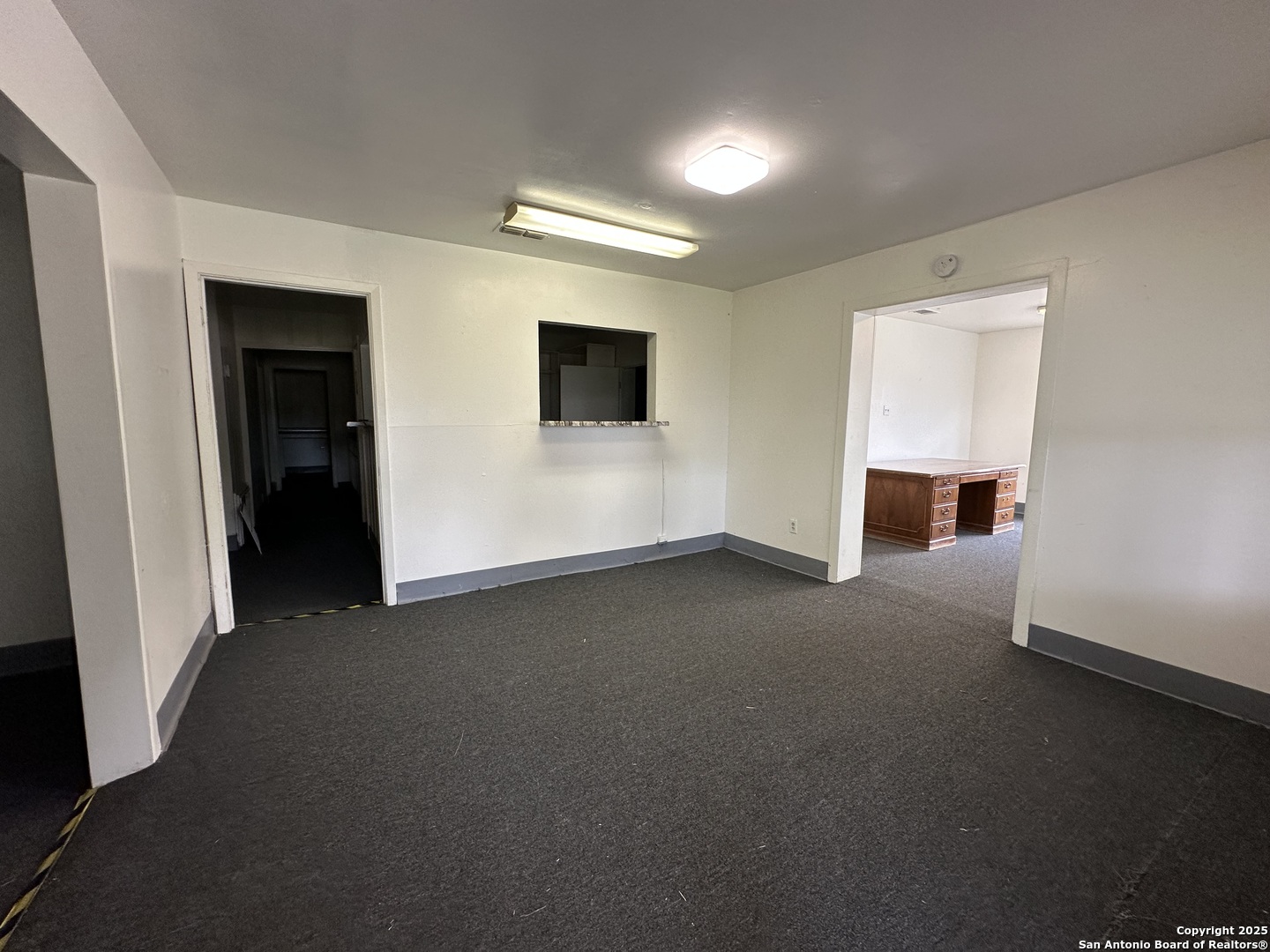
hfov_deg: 102.1
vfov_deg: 85.7
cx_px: 635
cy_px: 476
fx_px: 514
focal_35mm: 14
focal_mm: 2.22
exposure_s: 1/120
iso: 160
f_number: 2.2
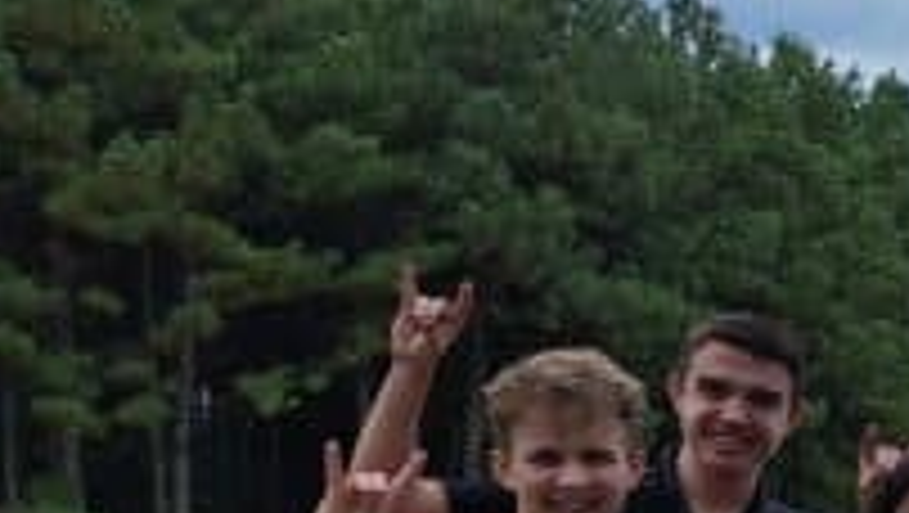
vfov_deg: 9.4
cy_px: 716
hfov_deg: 12.7
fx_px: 3064
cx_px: 2228
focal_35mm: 127
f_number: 1.8
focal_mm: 5.54
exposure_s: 1/3040
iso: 40
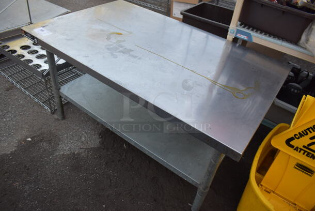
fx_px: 236
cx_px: 158
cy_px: 106
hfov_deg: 67.3
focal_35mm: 27
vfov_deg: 48.0
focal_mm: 18
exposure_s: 1/250
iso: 400
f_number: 5
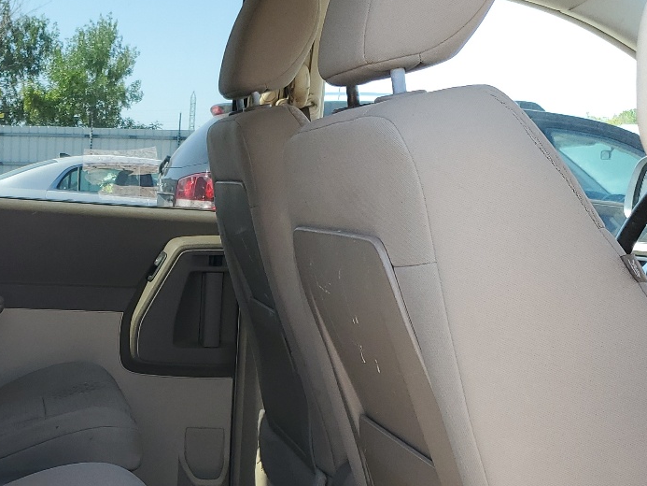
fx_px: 1122
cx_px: 48
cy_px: 405
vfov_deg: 24.0
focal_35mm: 60
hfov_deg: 30.6
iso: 50
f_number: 1.5
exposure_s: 1/417
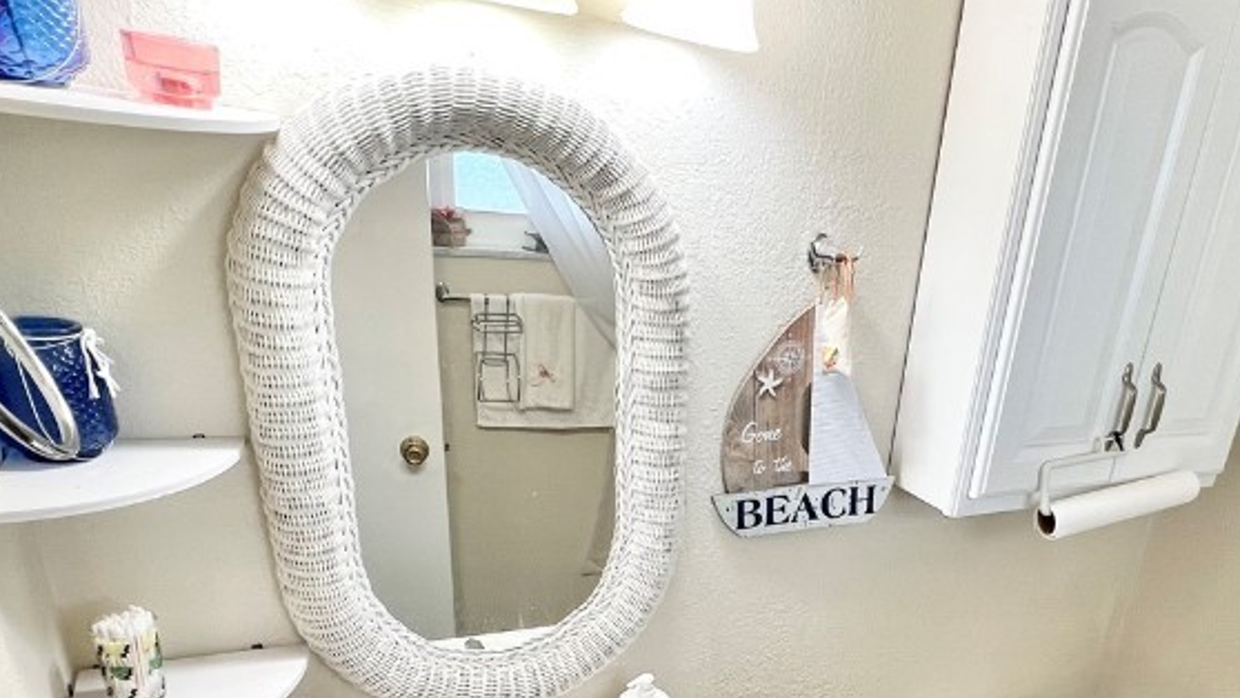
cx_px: 791
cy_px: 596
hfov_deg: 70.5
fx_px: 855
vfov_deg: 41.7
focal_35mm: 26
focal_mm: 1.57
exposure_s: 1/120
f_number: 1.8
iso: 125
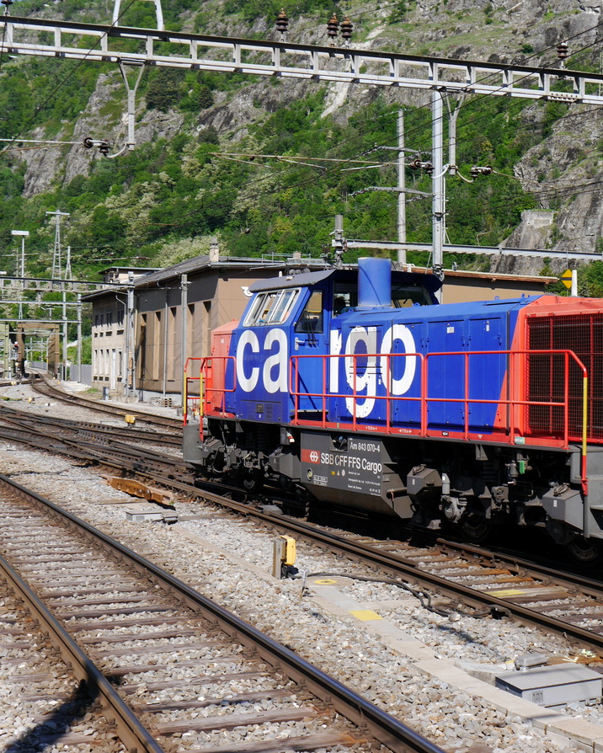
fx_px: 1226
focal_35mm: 55
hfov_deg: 27.1
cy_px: 375
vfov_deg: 34.1
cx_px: 486
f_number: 8
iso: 160
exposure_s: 1/320
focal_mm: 21
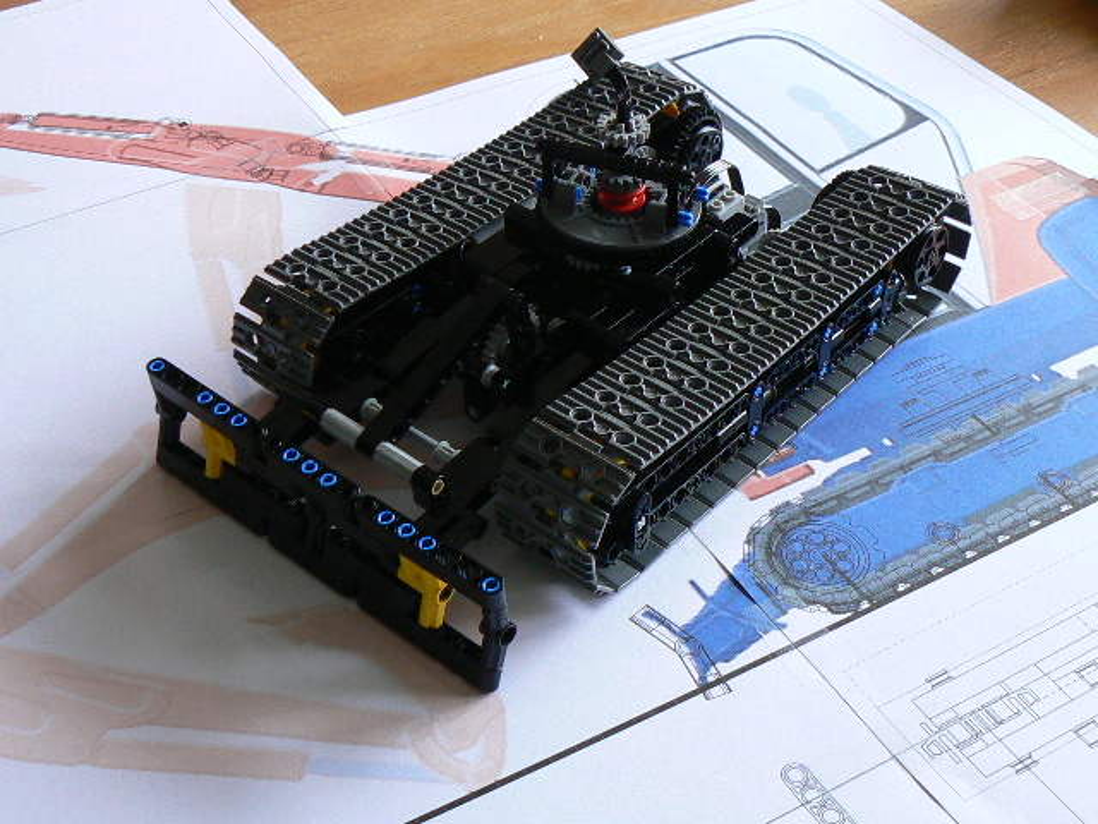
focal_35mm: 49
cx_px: 549
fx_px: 1554
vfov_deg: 29.7
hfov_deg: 38.9
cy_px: 412
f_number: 2.8
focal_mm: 6
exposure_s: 2.5
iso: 100
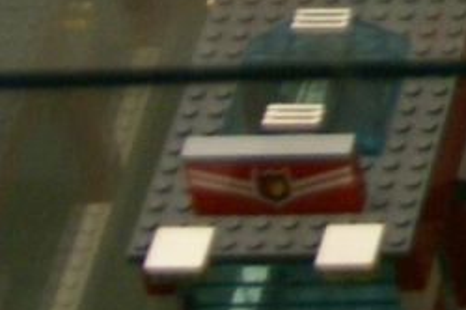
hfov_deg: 5.8
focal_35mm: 323
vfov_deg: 4.1
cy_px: -756
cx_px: 1549
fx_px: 4176
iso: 400
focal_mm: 28
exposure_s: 1/15
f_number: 4
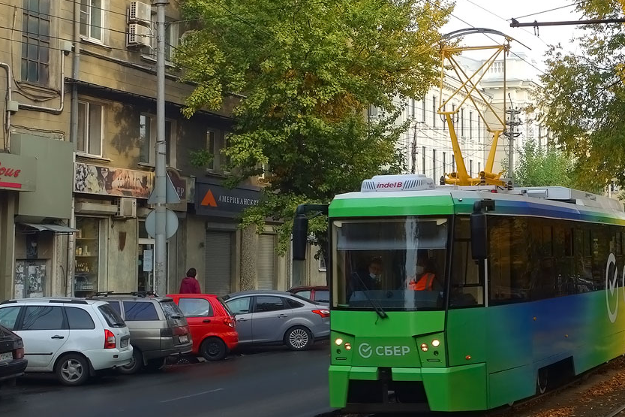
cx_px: 442
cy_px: 201
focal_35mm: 49
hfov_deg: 39.6
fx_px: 850
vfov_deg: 27.5
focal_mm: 12.48
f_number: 5
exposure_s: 1/100
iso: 125
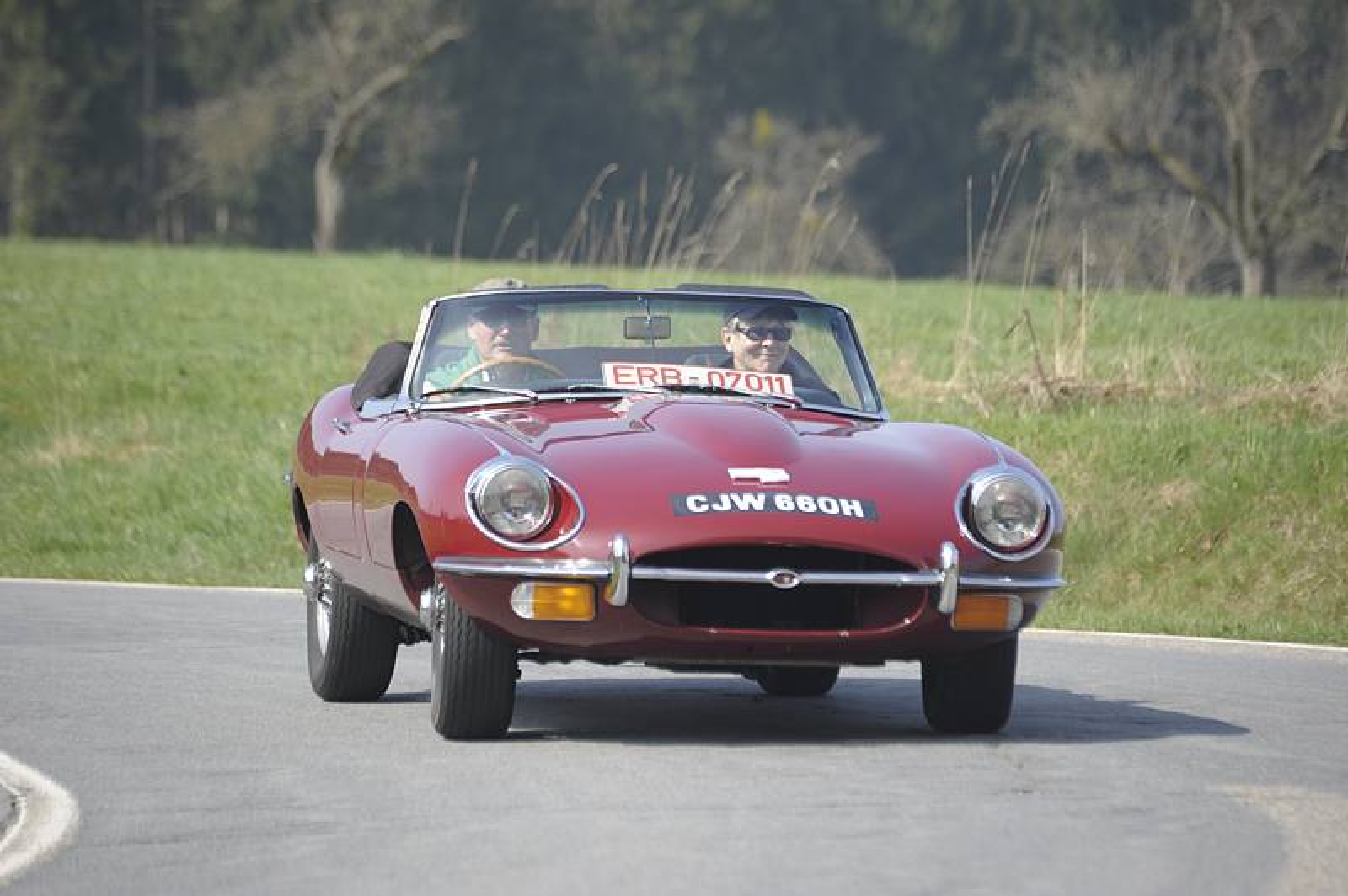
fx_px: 10101
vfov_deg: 5.1
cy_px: 448
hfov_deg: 7.6
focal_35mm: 270
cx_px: 674
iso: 200
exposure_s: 1/400
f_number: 7.1
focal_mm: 270
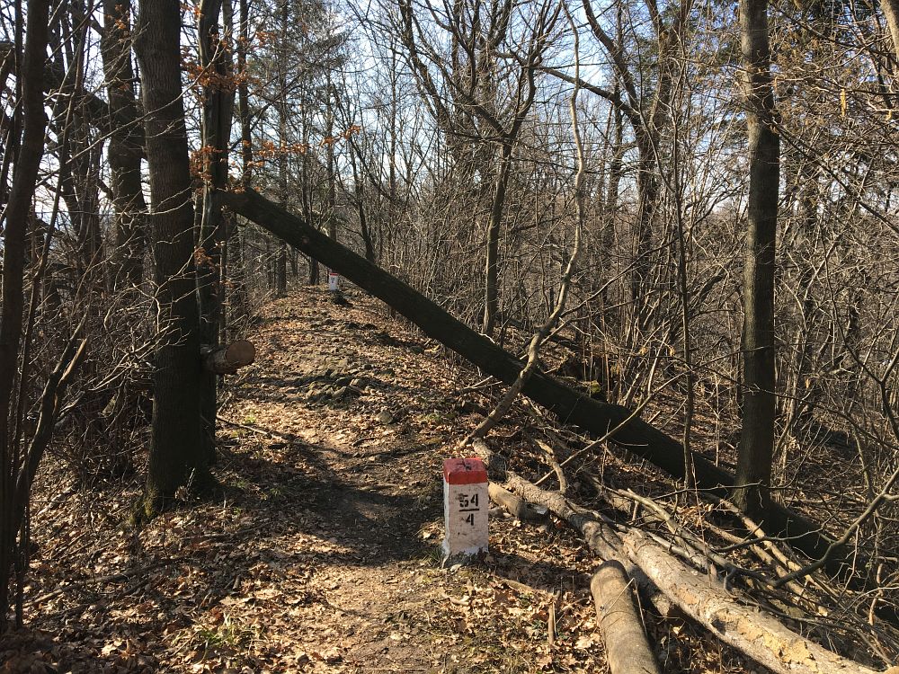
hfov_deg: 61.7
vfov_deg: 48.2
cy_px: 337
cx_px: 450
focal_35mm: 29
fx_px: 753
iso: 25
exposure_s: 1/475
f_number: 2.2
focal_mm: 4.15
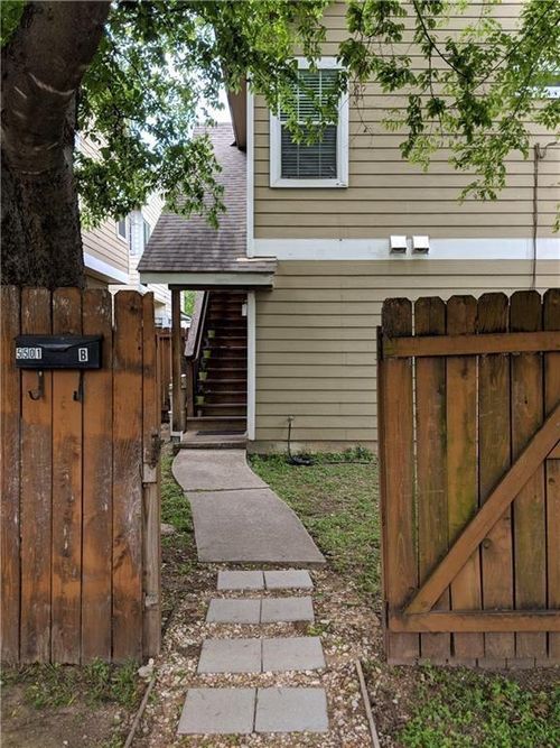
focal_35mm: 27
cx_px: 280
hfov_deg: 51.3
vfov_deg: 65.3
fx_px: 583
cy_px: 374
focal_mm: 4.44
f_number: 1.8
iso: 50
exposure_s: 1/316
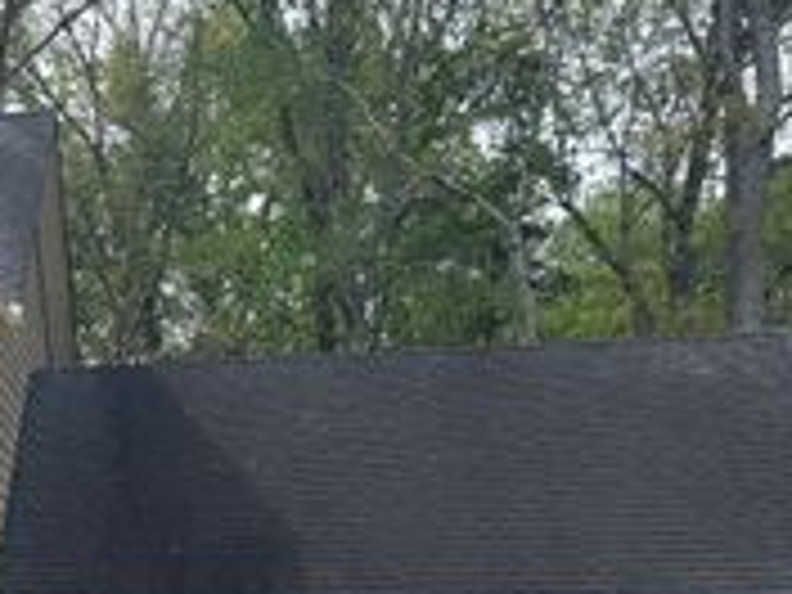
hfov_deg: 23.6
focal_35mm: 74
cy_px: 605
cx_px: -202
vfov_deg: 19.3
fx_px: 1693
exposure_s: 1/2151
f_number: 1.6
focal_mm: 5.96
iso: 50
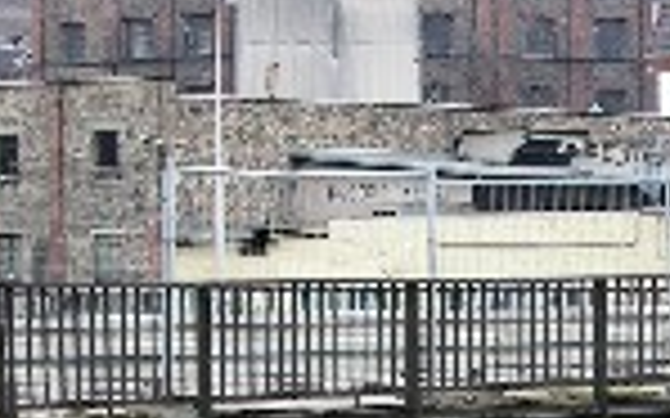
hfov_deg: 7.6
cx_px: 758
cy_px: 692
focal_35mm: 276
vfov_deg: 4.7
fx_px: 5038
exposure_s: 1/79.8
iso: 50
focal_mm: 16.8
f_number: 4.6
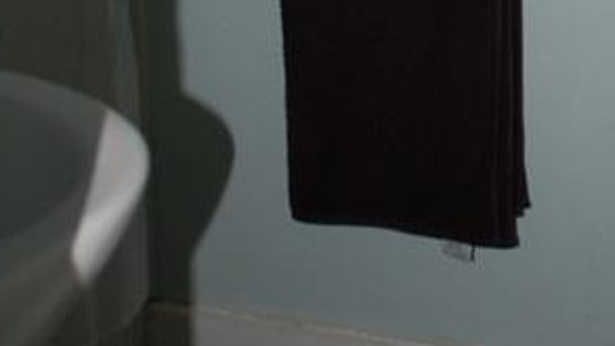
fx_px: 1207
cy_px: -386
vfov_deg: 13.5
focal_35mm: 74
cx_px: 515
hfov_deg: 27.8
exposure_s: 1/60
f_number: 3.5
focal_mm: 18
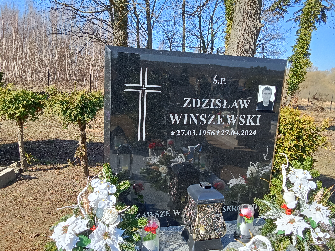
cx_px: 168
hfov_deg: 65.3
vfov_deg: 51.4
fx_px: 261
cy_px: 126
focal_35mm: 27
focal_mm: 2.79
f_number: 2
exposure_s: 1/577
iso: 100
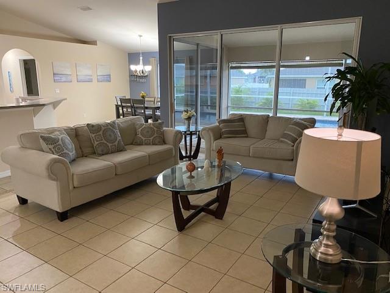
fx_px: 293
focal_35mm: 26
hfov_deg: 67.3
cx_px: 195
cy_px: 146
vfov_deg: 53.1
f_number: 1.8
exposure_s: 1/60
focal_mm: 4.25
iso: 500
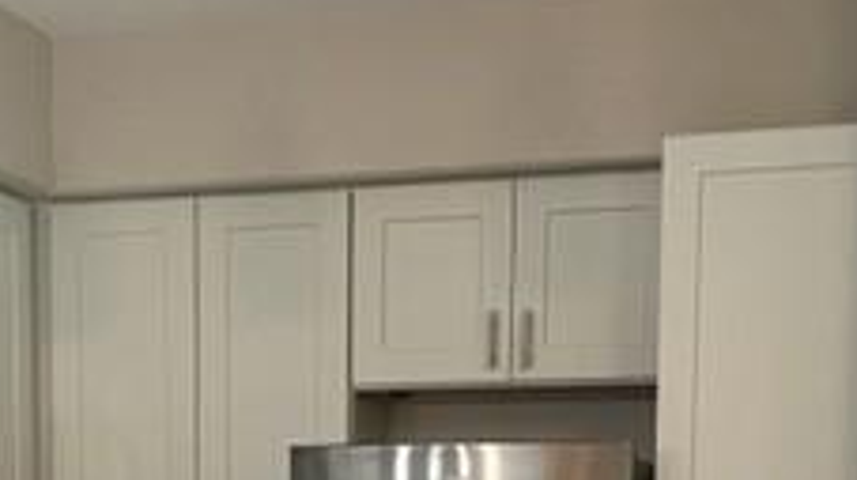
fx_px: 1816
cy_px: 707
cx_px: 359
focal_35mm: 80
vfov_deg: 14.1
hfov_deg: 26.5
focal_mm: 5.7
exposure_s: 1/60
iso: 160
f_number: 1.5
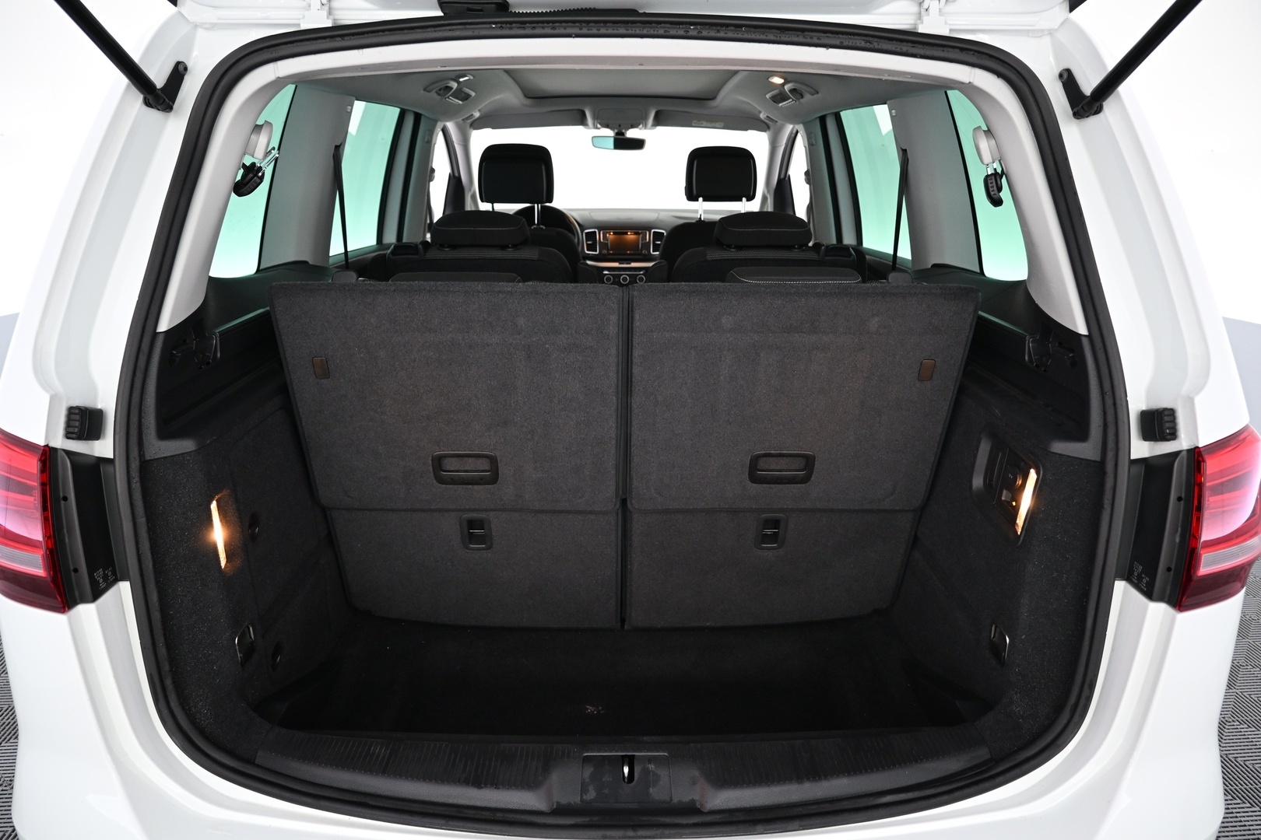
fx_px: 841
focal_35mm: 24
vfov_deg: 53.1
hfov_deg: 73.7
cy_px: 420
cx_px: 630
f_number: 3.5
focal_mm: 16
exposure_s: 1/25
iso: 900
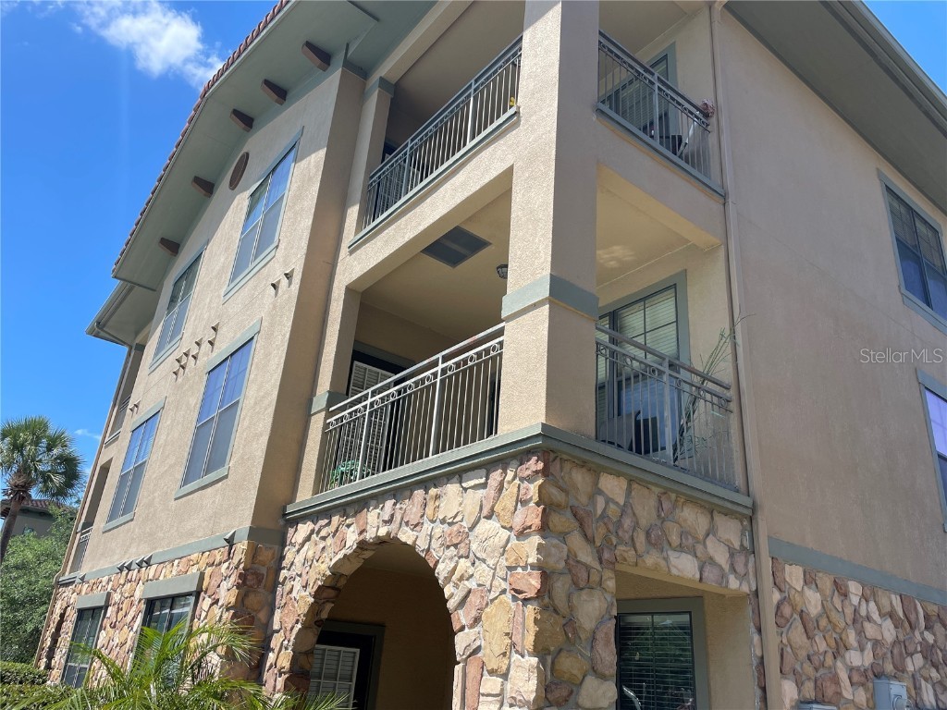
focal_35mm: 26
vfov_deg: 53.1
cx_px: 474
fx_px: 711
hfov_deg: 67.3
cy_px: 355
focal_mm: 4.2
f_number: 1.6
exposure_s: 1/2257
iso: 32
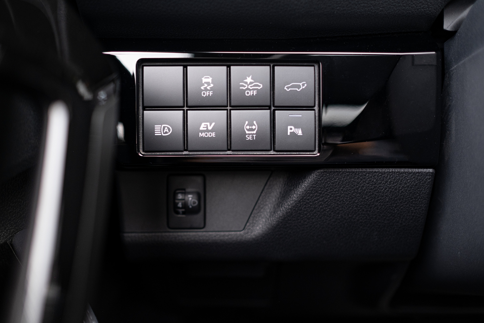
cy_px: 162
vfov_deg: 37.9
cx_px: 242
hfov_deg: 54.4
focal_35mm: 35
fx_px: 471
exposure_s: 1/50
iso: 500
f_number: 1.6
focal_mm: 23
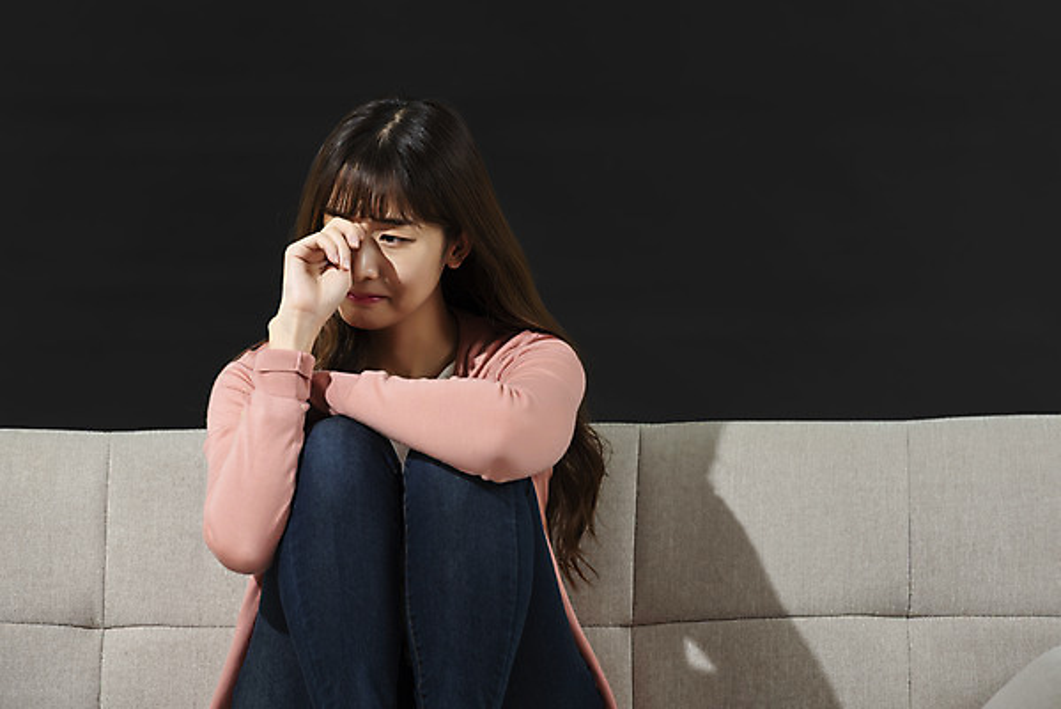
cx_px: 530
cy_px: 354
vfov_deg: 6.9
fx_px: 5897
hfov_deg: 10.3
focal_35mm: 200
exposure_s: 1/125
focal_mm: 200
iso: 100
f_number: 4
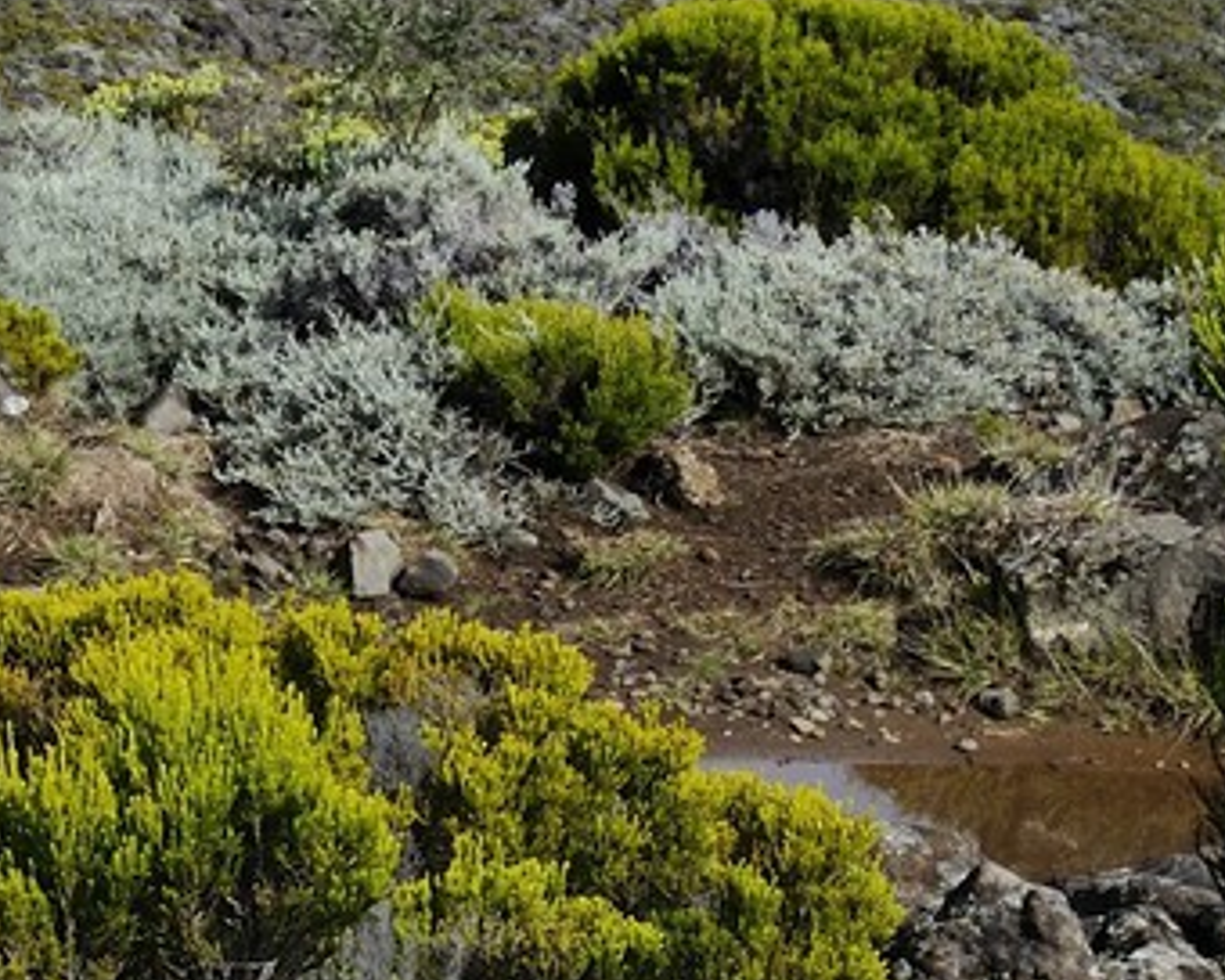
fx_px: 5765
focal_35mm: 159
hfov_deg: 10.7
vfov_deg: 9.7
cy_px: 65
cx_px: -1488
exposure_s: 1/160
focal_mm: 36
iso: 200
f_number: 14
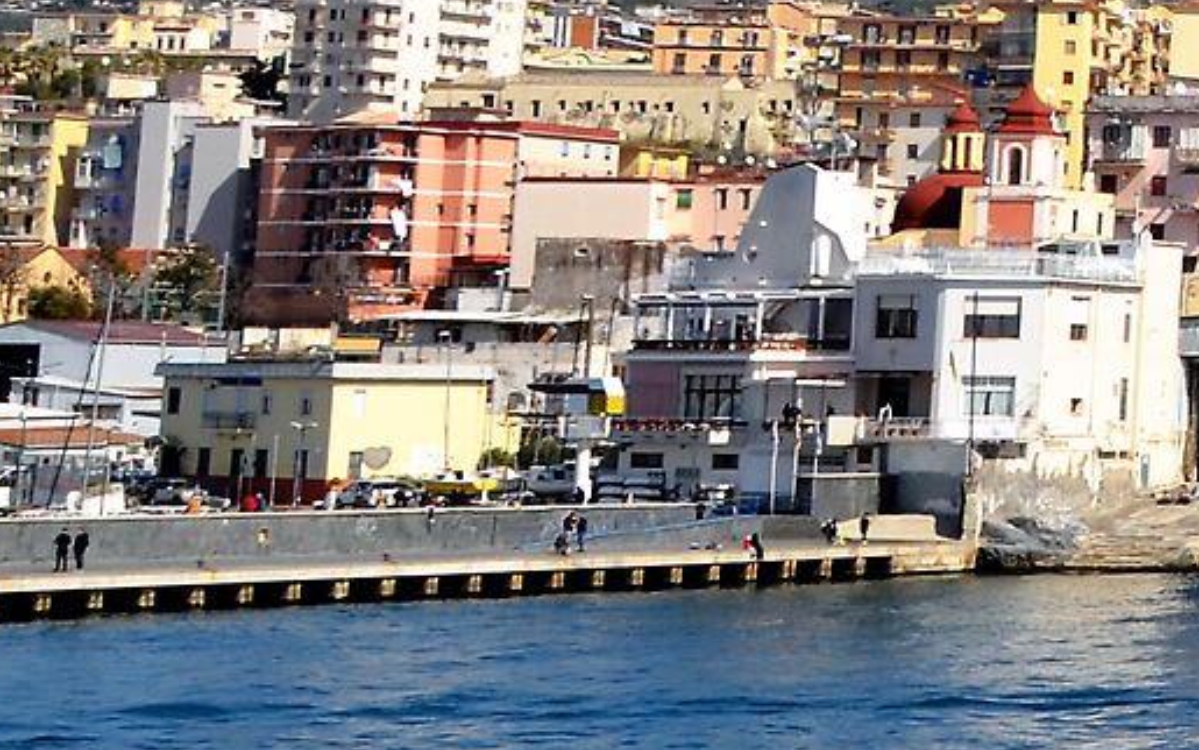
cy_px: -323
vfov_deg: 10.0
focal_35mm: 128
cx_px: 2656
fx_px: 4183
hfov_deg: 13.2
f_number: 9
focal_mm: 18
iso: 100
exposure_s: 1/320
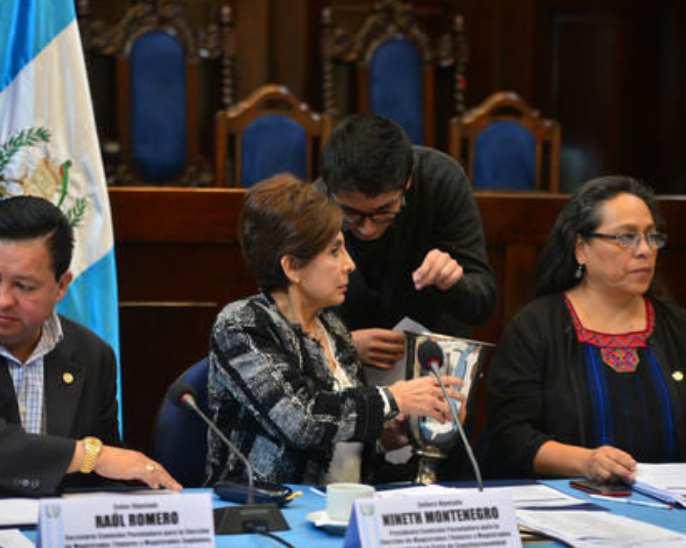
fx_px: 2313
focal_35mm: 114
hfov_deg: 16.9
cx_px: 326
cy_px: 272
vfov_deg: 13.5
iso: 1600
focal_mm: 100
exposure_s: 1/125
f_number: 3.2
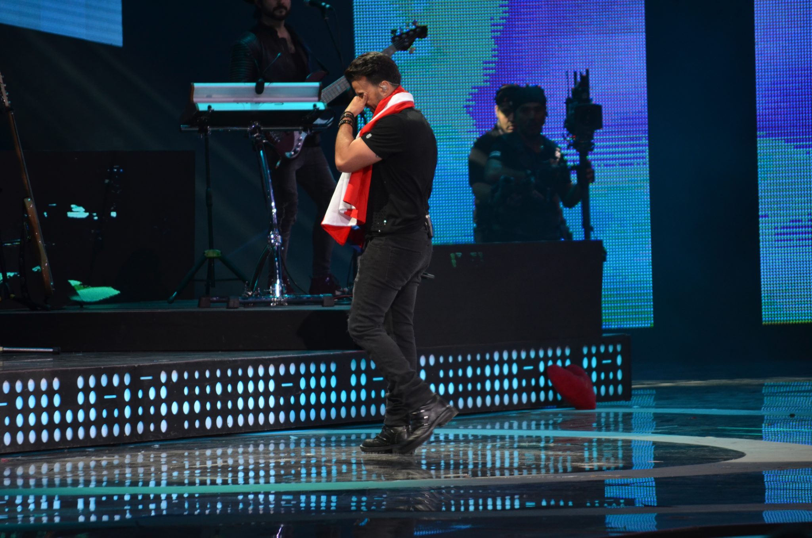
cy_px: 269
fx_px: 5908
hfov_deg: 7.9
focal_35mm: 262
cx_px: 406
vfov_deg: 5.2
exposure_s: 1/125
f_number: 5.3
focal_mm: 175
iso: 800
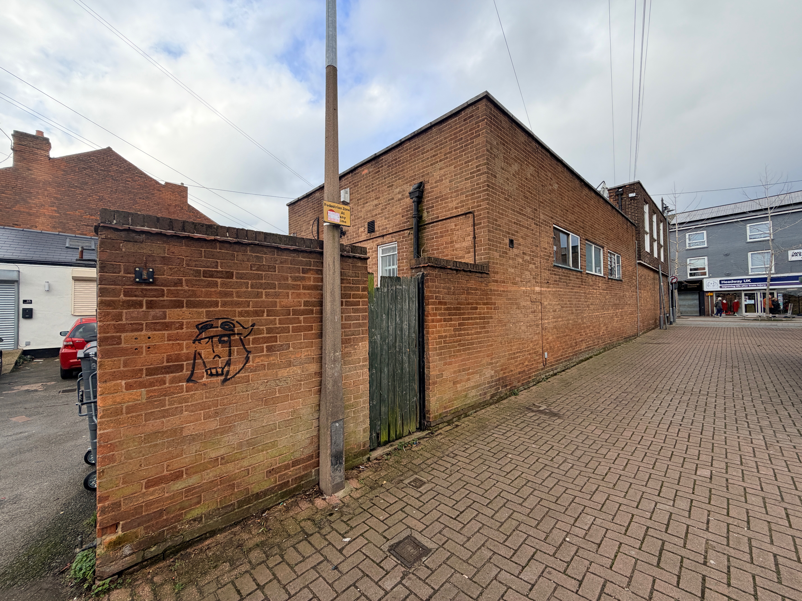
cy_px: 300
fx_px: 324
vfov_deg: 85.7
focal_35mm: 14
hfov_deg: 102.1
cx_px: 401
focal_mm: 2.22
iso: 40
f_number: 2.2
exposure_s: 1/535
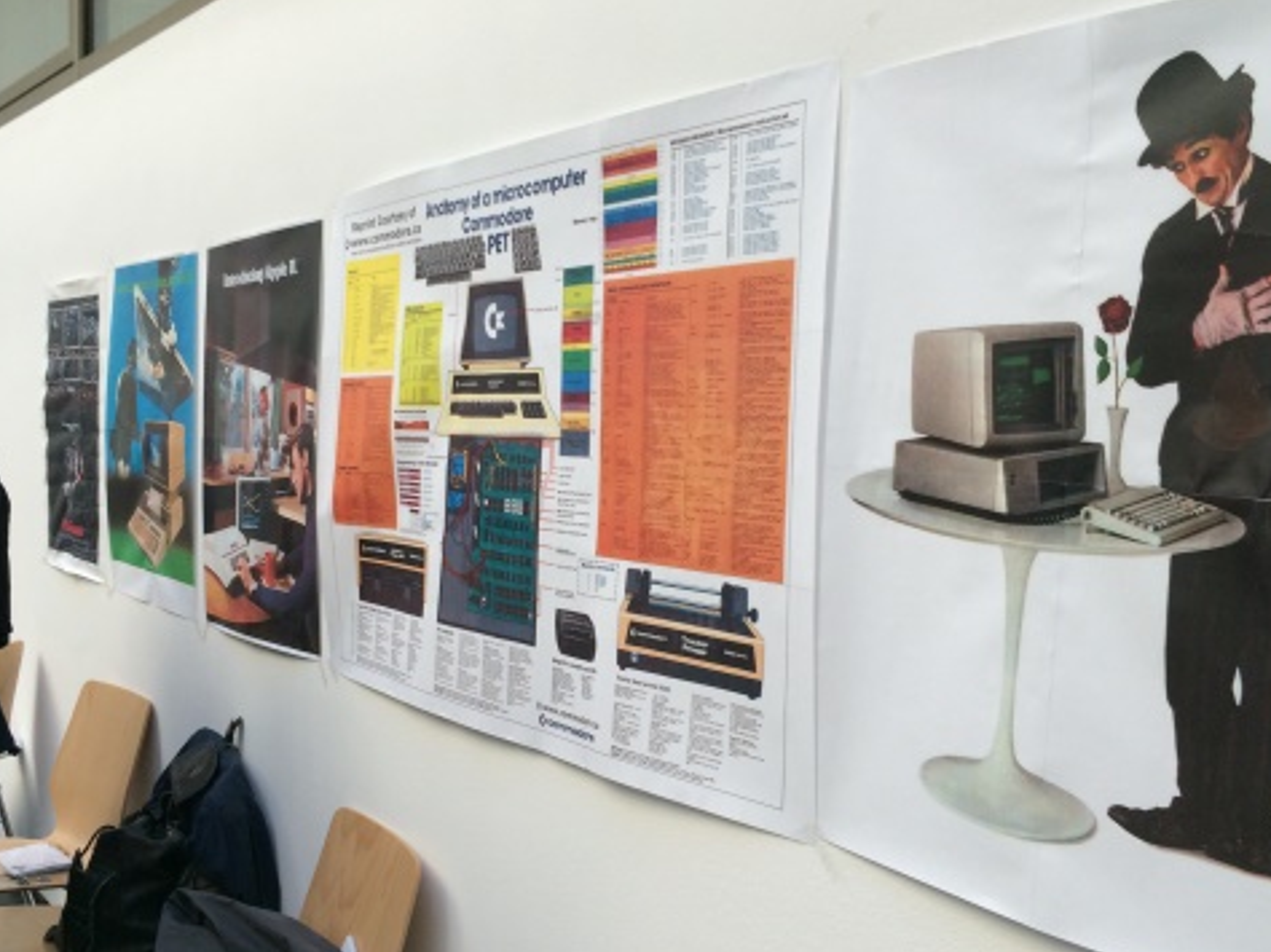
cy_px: 510
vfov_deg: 37.7
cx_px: 582
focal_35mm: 38
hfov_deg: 48.9
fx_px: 1395
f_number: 2.2
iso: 64
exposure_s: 1/120
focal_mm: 4.12
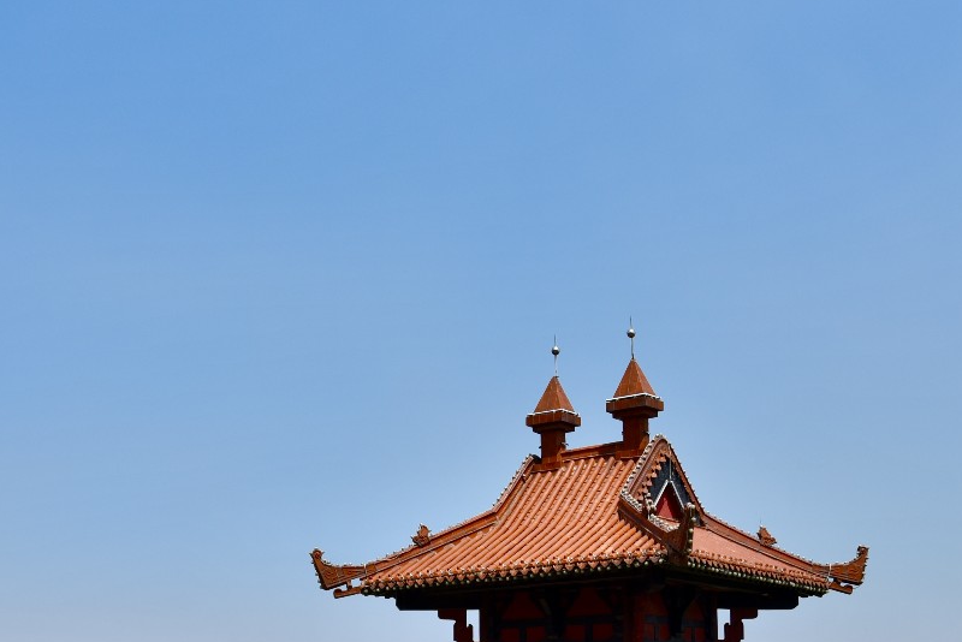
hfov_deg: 41.0
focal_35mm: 48
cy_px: 614
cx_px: 400
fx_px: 1283
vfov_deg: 26.8
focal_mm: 24
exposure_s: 1/500
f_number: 7.1
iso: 100
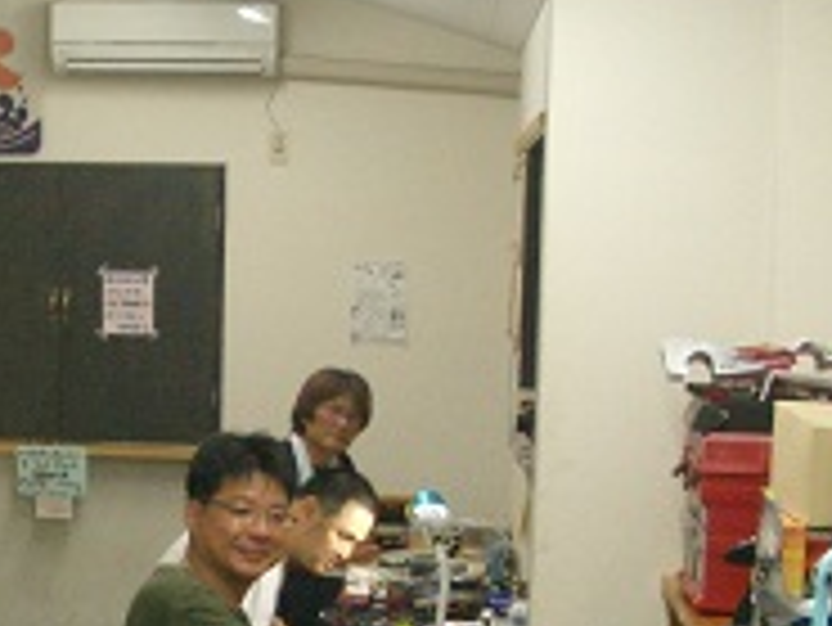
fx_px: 2333
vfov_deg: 15.1
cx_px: -27
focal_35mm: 97
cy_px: 581
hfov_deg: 19.6
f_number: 2.6
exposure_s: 1/50
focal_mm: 5.8
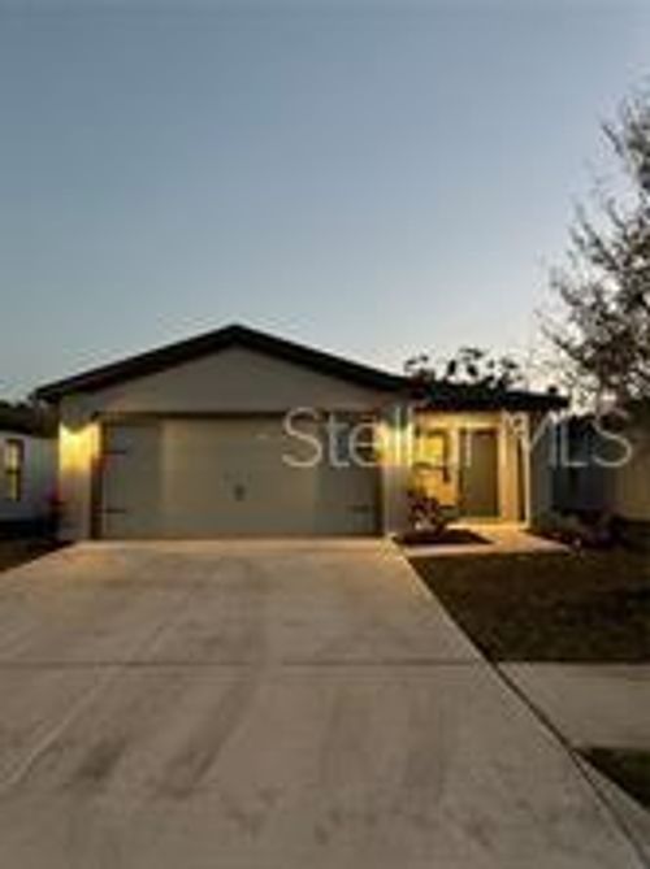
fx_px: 652
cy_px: 434
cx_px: 325
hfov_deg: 53.0
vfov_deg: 67.4
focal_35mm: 26
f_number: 1.6
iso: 500
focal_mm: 5.96
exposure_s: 1/30
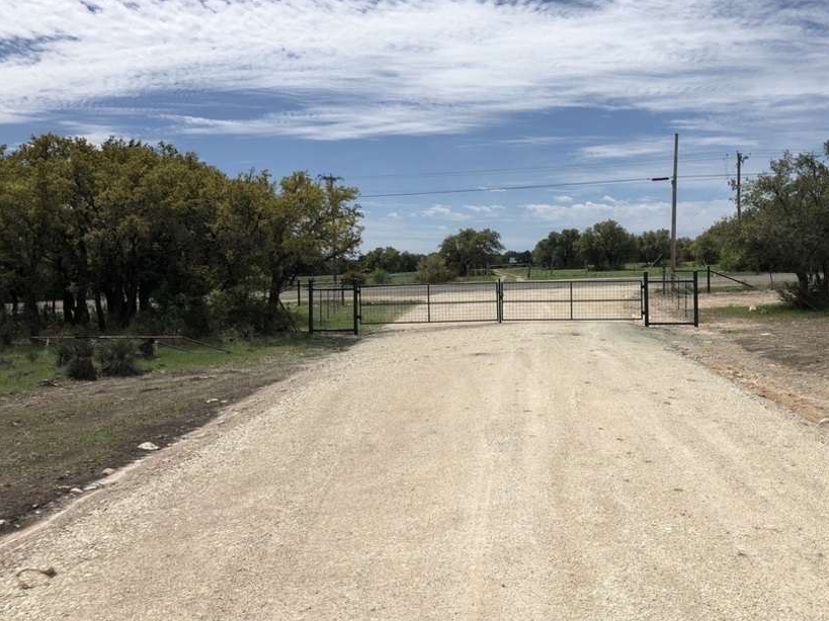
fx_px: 838
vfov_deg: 40.6
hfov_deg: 52.3
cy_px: 273
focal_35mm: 35
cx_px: 500
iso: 20
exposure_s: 1/6024
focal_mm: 4
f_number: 1.8
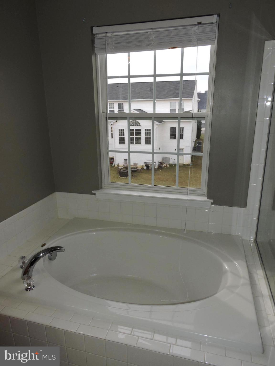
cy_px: 183
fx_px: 254
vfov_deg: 71.6
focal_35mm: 24
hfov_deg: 56.8
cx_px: 138
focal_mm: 4.3
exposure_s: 1/250
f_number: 4.2
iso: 100
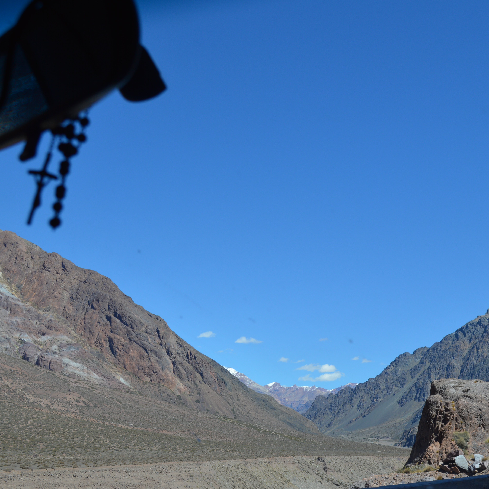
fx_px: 847
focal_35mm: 53
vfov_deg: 32.2
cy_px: 249
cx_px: 334
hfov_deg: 31.9
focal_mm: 26
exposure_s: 1/250
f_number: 8
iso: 100
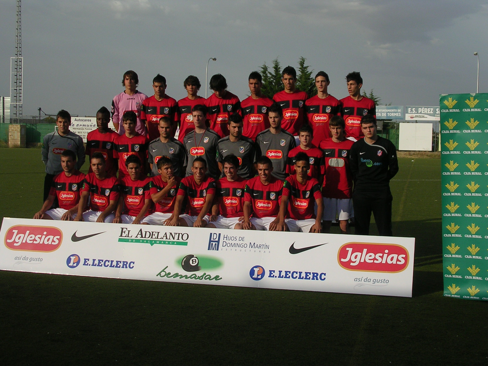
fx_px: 846
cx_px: 244
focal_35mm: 60
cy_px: 183
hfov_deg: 32.2
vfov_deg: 24.4
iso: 50
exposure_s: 1/1100
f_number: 3.4
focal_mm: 9.1
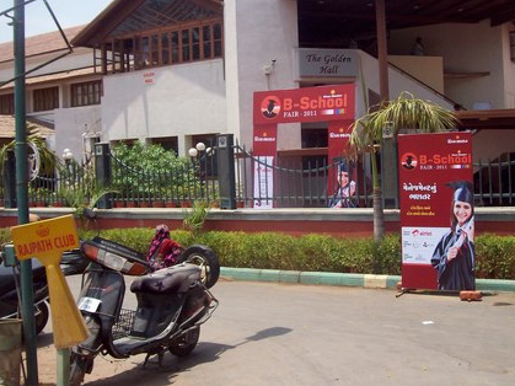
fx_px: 640
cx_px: 295
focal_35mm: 43
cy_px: 163
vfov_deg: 33.5
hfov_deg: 43.7
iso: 80
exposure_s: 1/569
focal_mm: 6
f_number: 4.8
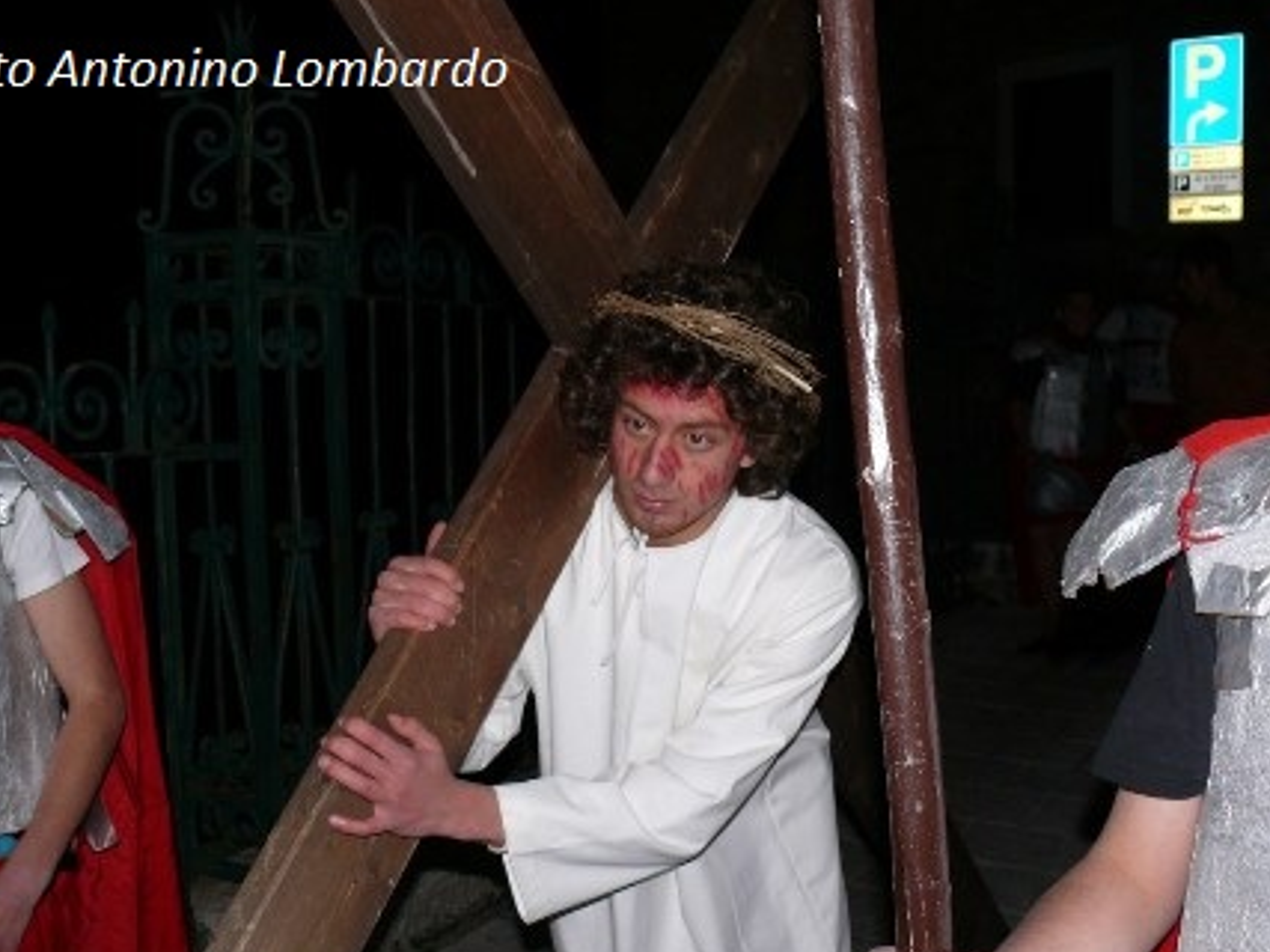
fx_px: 1504
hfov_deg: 45.8
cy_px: 549
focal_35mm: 41
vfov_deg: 35.0
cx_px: 642
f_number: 2.8
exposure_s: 1/30
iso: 100
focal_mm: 7.4
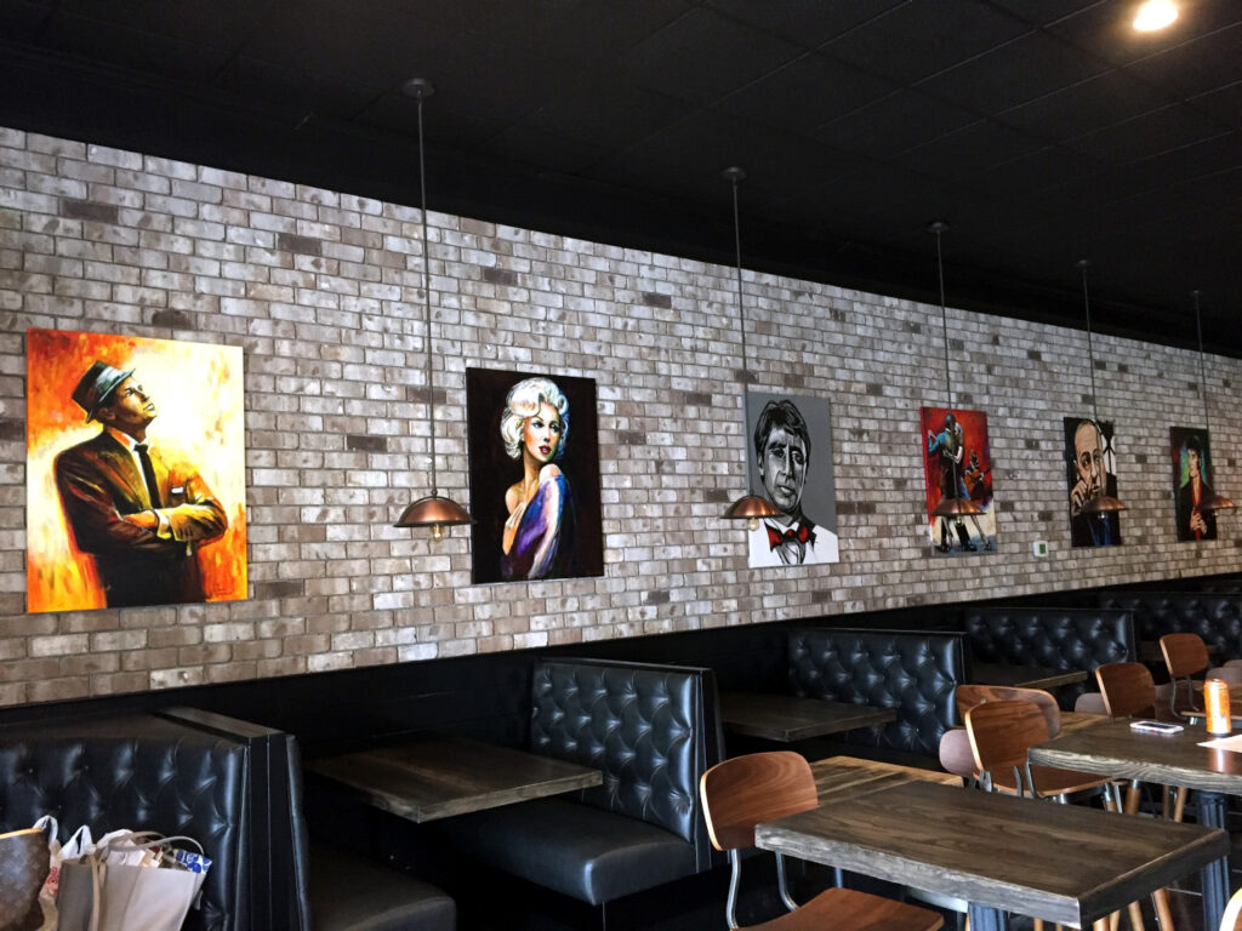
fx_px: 1041
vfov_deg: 48.2
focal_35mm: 29
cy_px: 466
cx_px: 621
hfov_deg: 61.7
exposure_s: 1/24
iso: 250
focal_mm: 4.15
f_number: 2.2
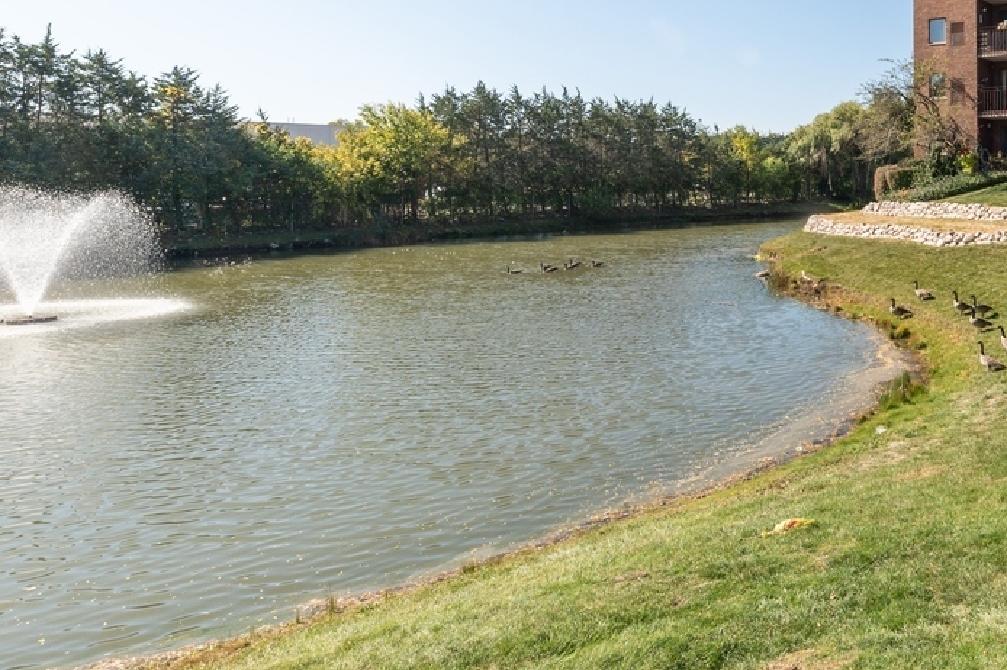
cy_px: 149
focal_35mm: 28
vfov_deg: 44.4
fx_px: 783
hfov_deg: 58.1
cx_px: 866
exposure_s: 1/160
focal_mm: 12
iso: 100
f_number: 9
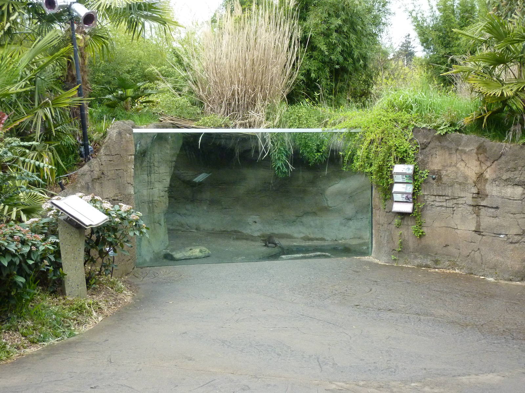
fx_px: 682
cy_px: 196
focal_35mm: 45
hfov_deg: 42.1
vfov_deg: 32.2
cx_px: 262
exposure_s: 1/320
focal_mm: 7.3
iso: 400
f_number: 3.7
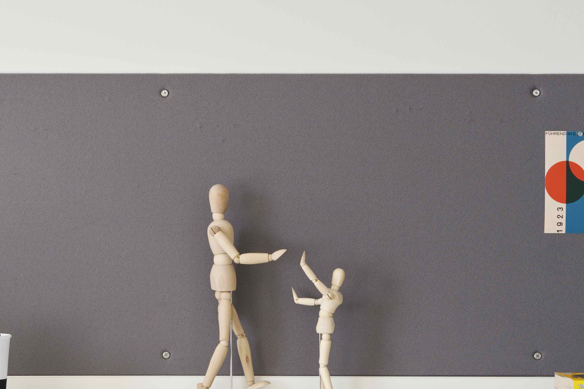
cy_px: 249
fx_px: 2255
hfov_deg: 14.7
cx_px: 164
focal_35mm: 139
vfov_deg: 9.9
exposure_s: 1/3
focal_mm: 50
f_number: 10
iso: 50
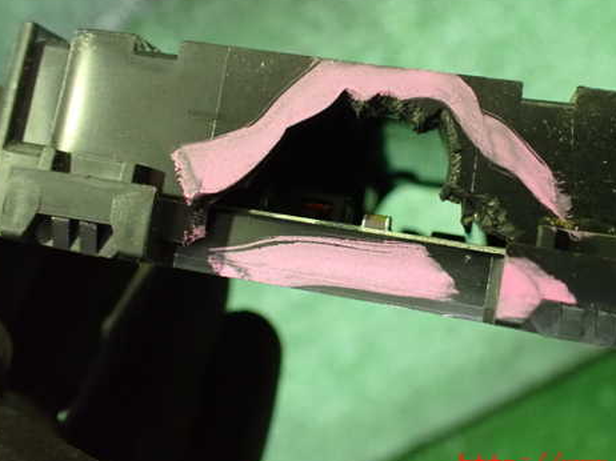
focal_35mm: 39
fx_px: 694
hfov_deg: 47.7
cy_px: 184
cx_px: 360
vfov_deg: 36.6
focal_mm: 5.4
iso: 1250
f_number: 2.3
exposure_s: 1/30
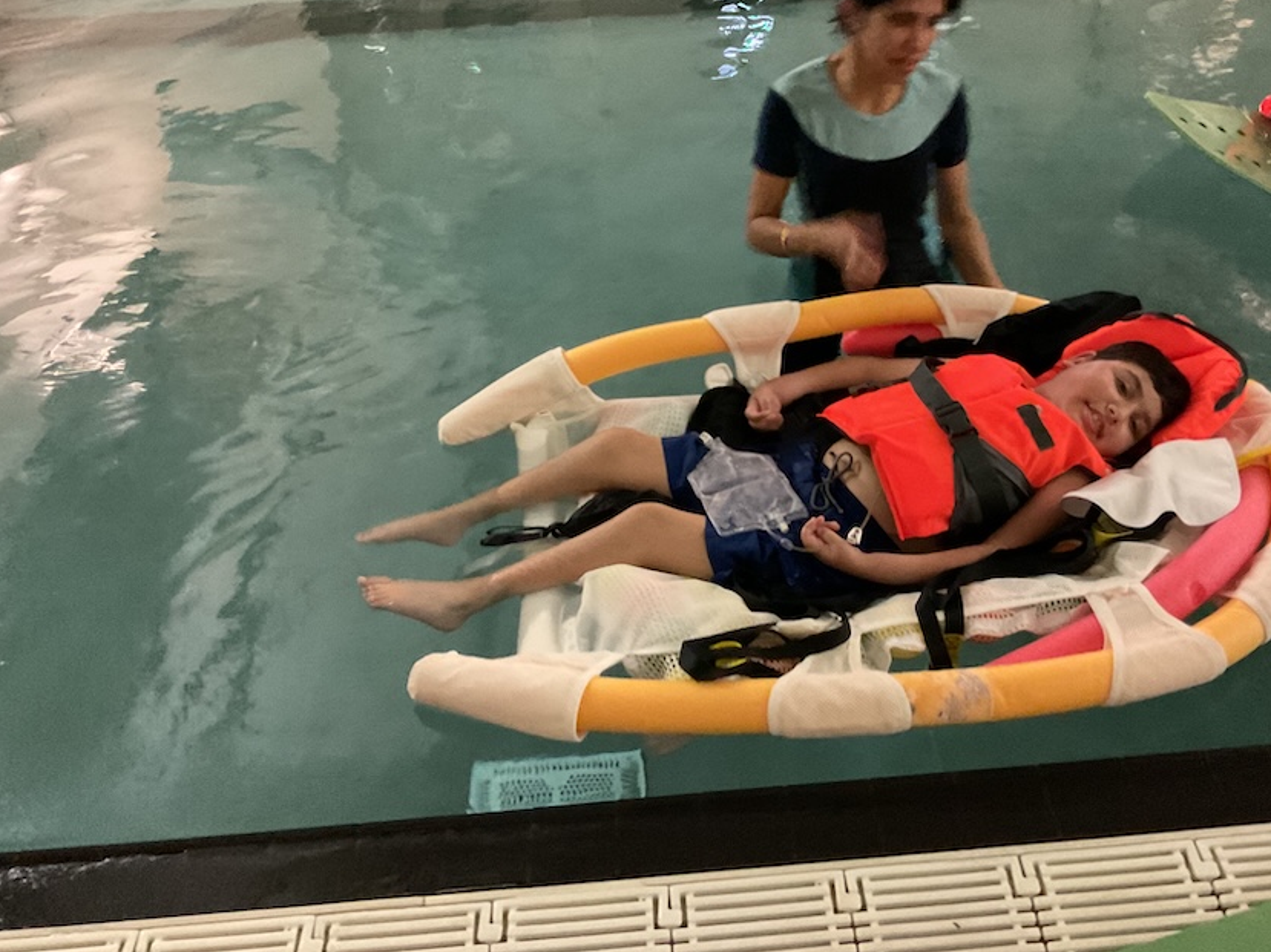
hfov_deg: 52.6
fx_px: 1285
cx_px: 690
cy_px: 391
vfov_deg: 40.5
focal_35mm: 35
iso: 500
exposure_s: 1/20
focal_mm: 3
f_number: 1.8
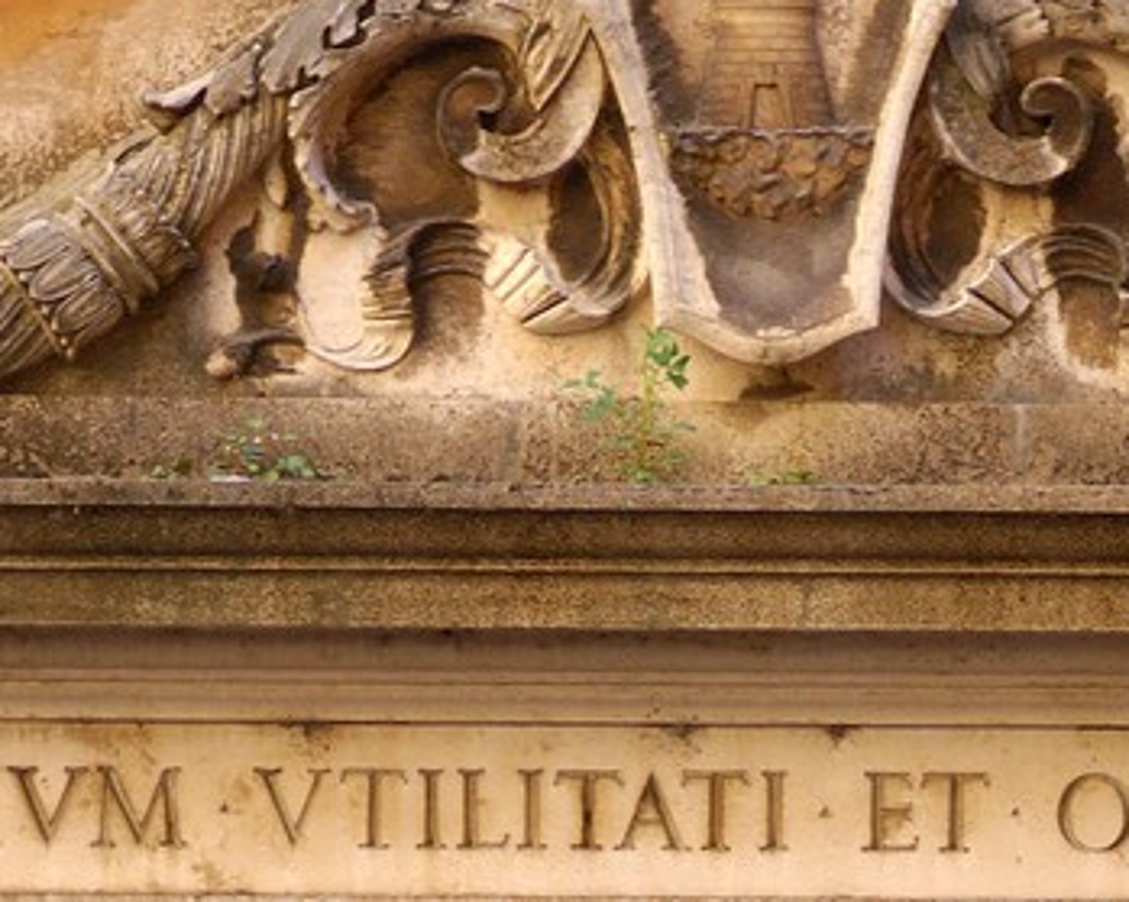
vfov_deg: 3.8
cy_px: 2034
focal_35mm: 400
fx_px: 13362
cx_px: 760
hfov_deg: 4.8
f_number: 4.5
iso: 200
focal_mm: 62
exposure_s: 1/80
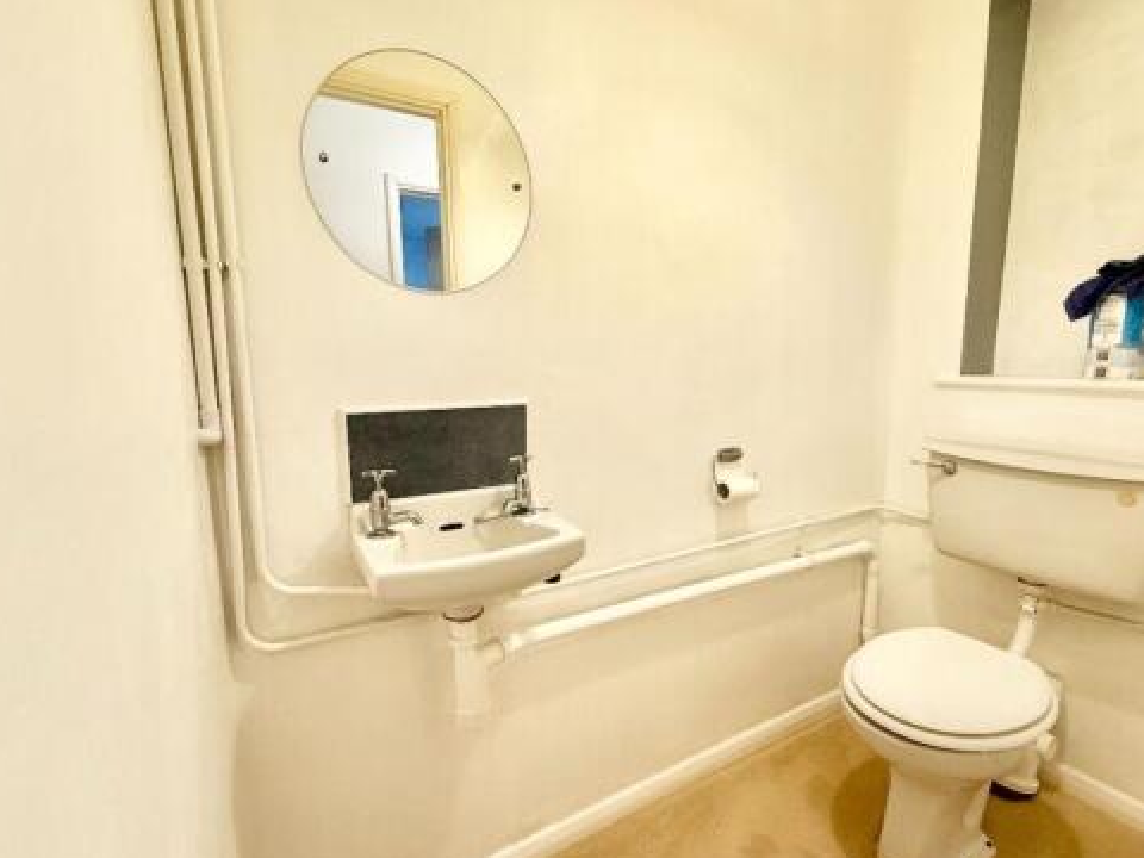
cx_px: 587
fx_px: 562
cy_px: 440
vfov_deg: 74.7
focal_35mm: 17
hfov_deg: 91.0
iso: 100
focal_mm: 2.22
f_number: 2.2
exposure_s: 1/100
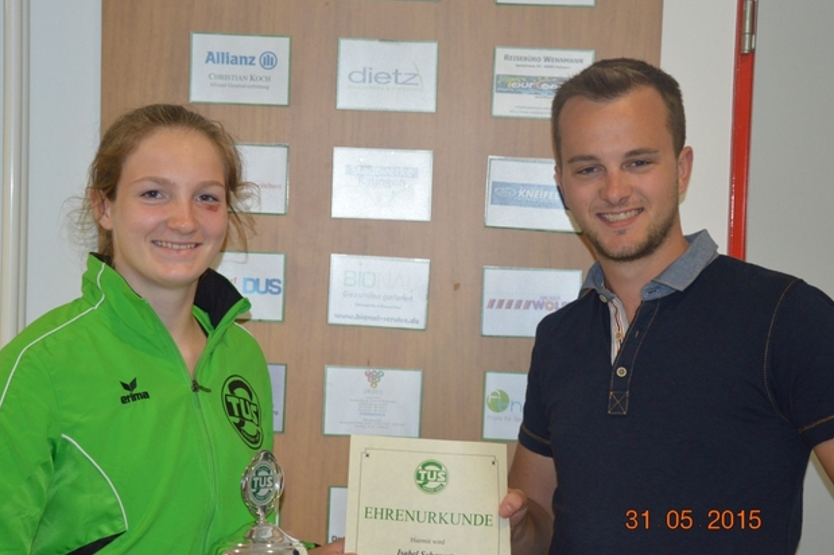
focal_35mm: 70
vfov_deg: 19.6
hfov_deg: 29.1
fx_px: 1610
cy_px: 276
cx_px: 413
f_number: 4.8
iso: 1100
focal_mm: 45
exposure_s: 1/60
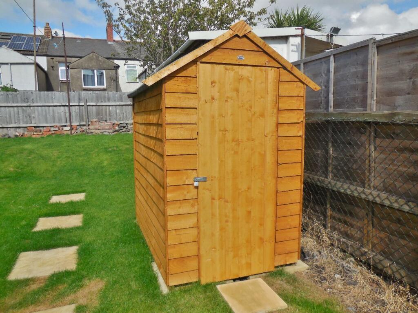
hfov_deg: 69.4
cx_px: 209
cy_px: 156
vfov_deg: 54.9
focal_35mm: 25
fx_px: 302
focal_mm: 4.5
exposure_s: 1/640
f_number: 6.2
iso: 125
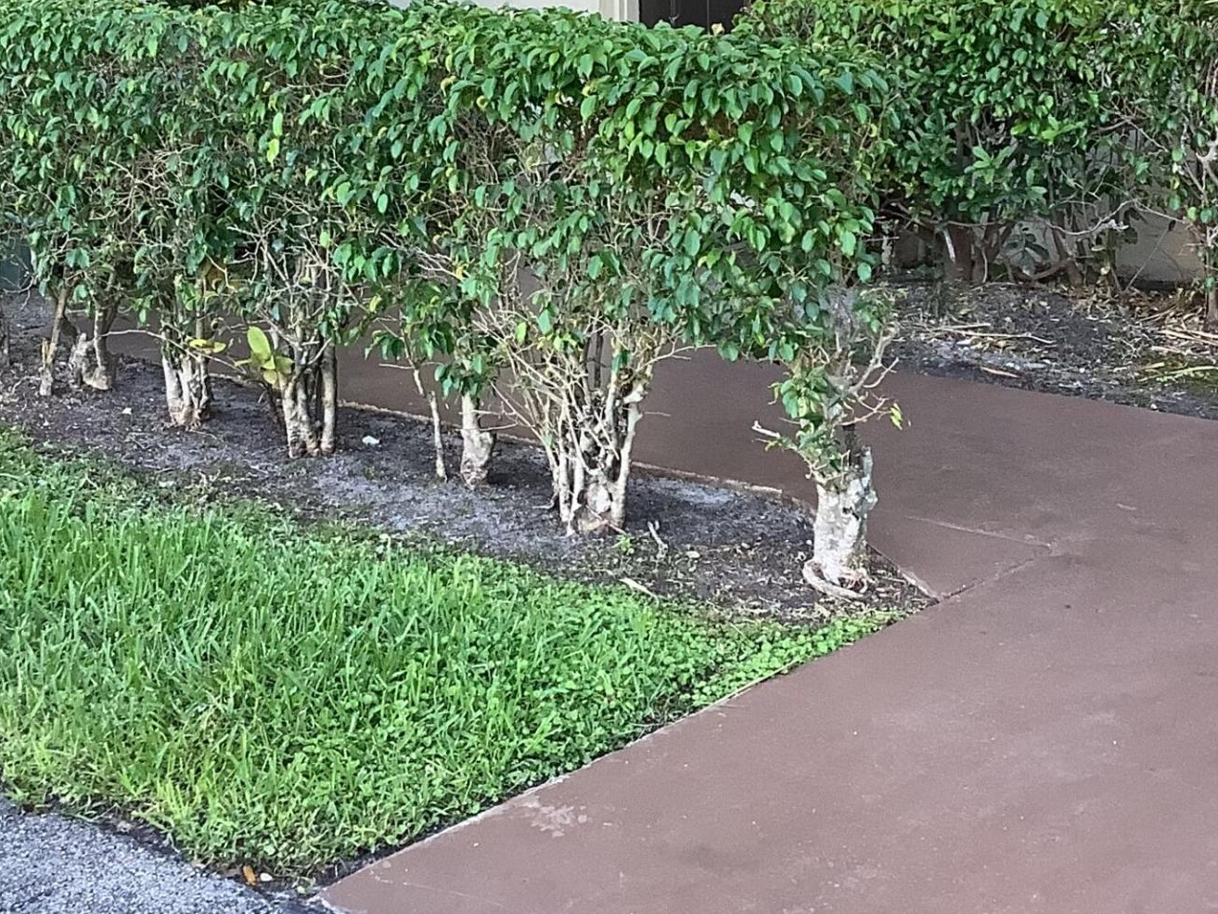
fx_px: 2393
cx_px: 558
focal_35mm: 68
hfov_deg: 28.5
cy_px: 206
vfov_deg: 21.4
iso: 80
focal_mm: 3.3
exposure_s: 1/120
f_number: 2.4
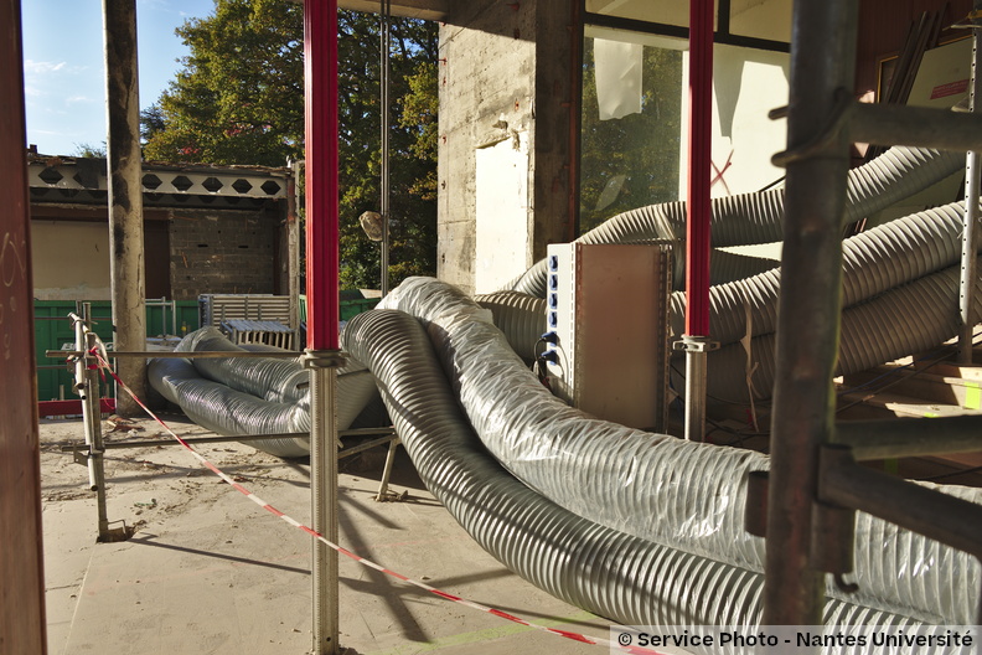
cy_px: 328
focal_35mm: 27
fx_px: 736
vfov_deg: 47.9
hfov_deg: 67.4
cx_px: 491
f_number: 5
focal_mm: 18
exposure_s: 1/500
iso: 200
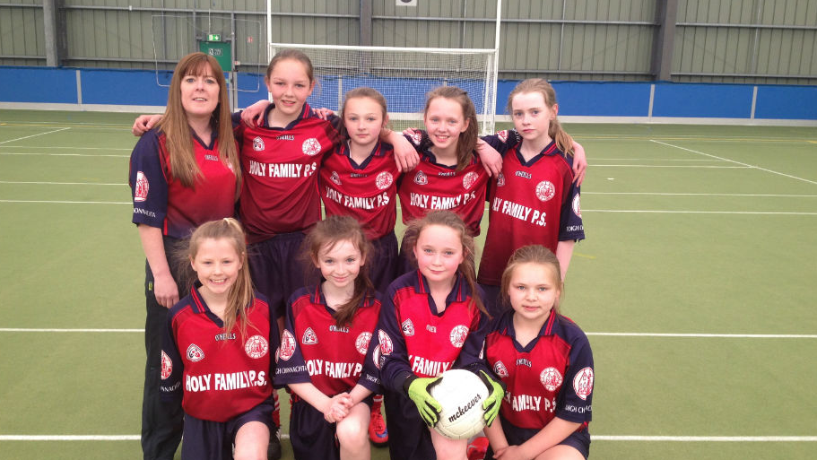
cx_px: 404
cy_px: 242
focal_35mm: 41
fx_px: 888
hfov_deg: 49.4
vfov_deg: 29.0
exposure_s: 1/40
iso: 50
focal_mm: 4.28
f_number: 2.4
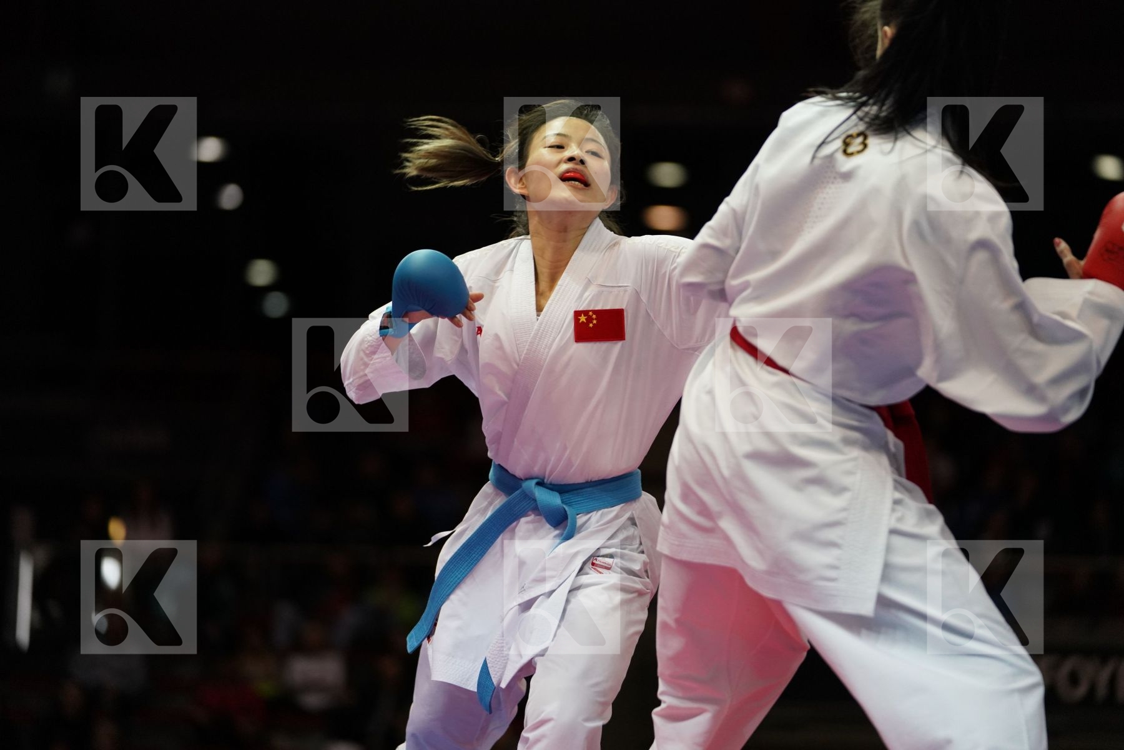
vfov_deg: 10.1
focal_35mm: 136
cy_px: 375
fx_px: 4246
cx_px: 562
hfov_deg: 15.1
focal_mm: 136
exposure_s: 1/1000
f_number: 2.8
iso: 3200
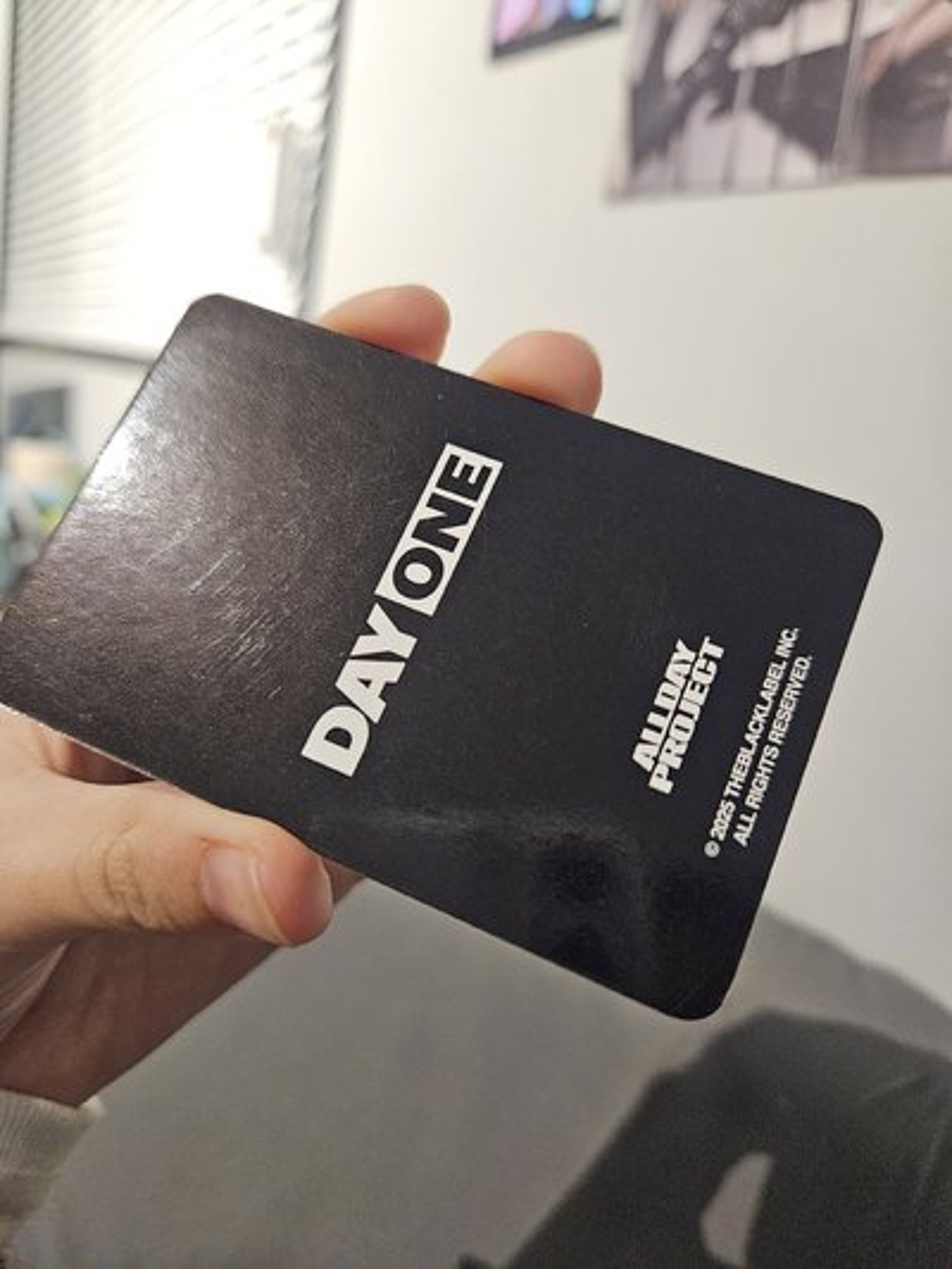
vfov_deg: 73.9
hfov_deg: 58.9
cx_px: 476
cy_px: 634
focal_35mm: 23
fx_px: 843
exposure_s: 1/120
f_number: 1.8
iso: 800
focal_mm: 5.4
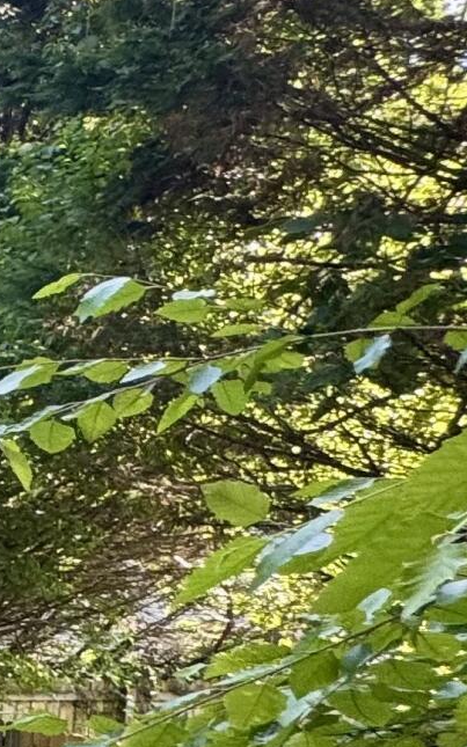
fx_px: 1405
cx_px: -1039
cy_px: 609
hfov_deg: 10.5
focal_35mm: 69
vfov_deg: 29.1
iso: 50
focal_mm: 2.22
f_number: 2.2
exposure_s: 1/99
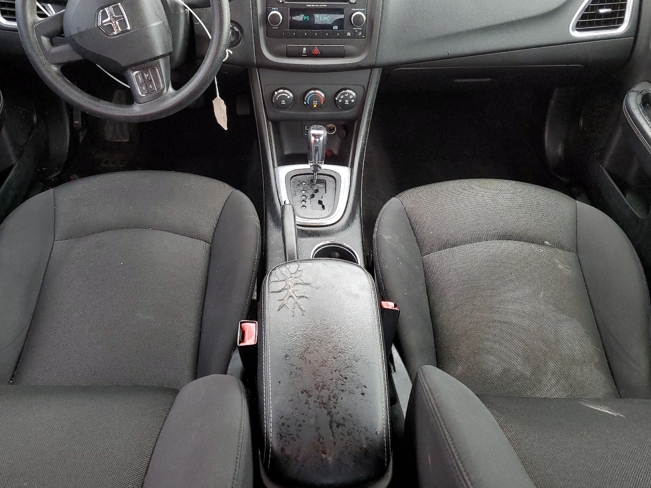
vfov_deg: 42.6
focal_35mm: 33
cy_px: 184
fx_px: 620
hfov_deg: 55.4
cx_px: 313
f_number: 1.5
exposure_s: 1/60.2
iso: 143
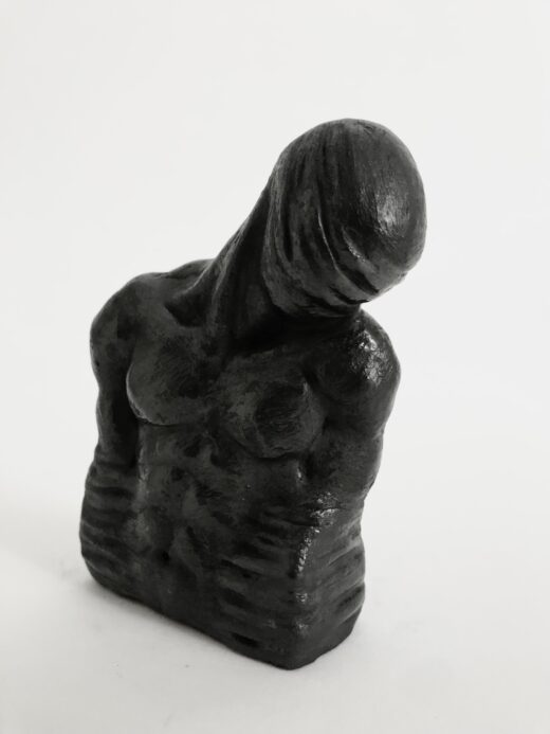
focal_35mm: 28
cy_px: 367
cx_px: 275
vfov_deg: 63.4
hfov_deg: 49.8
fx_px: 593
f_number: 1.8
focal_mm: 3.99
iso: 100
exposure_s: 1/30
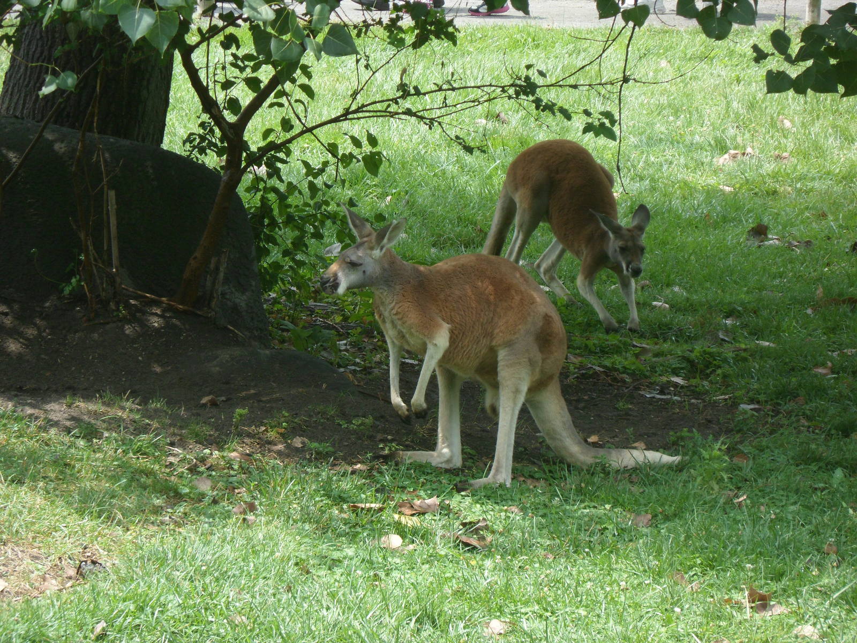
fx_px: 6684
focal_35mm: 270
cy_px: 322
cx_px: 428
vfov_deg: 5.5
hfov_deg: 7.3
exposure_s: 1/180
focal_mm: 46.8
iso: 80
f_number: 5.9
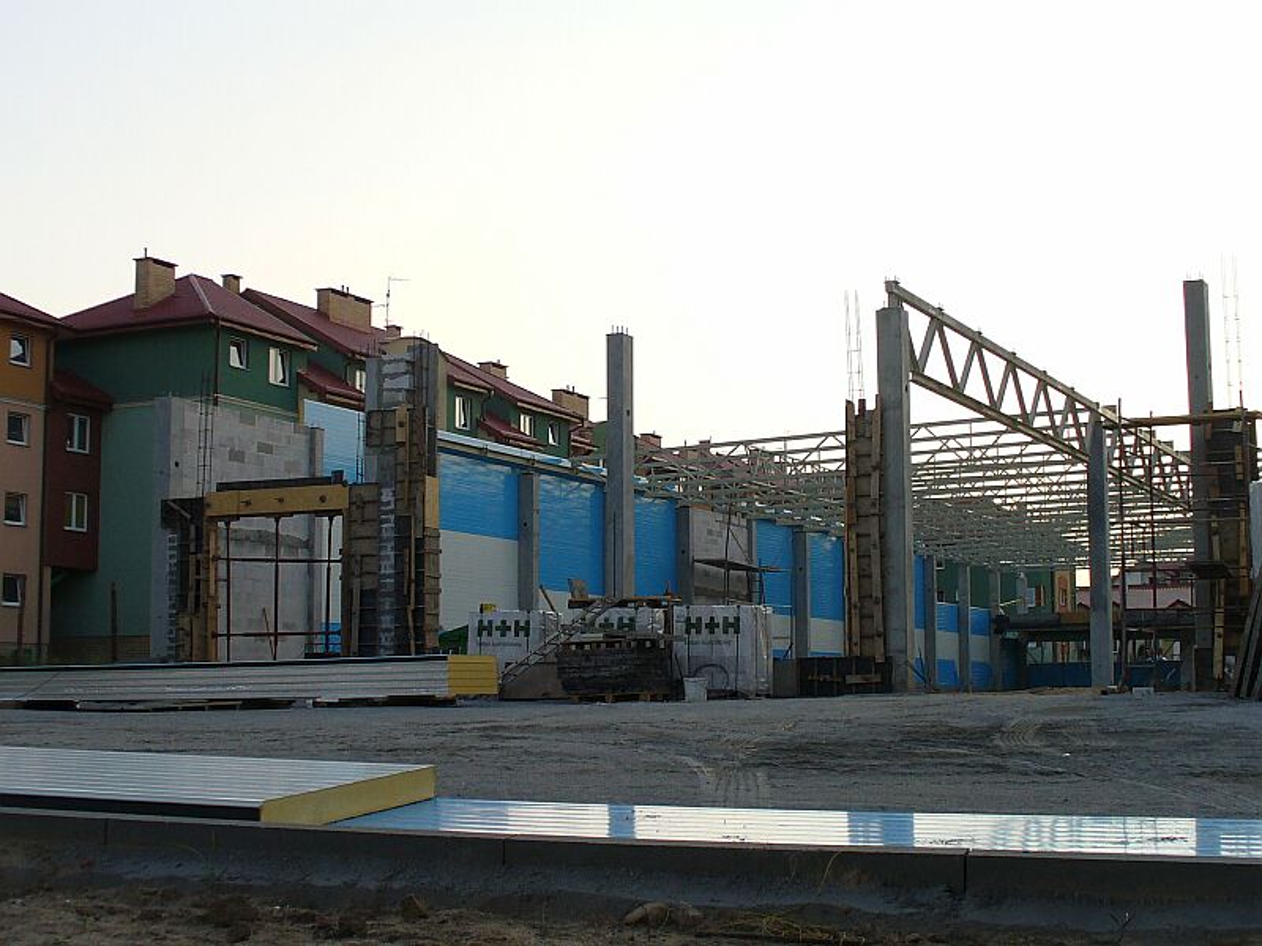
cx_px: 631
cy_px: 473
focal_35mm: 52
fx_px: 1896
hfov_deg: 36.8
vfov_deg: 28.0
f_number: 2.9
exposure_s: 1/125
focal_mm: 7
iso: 80
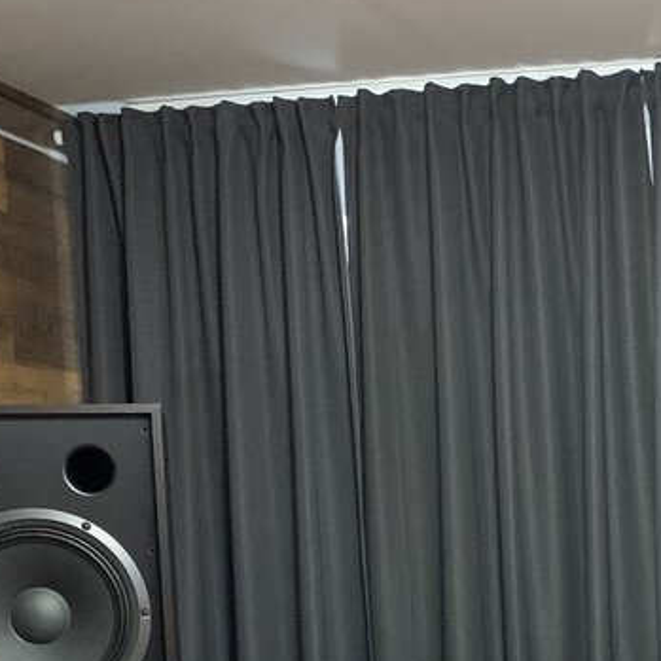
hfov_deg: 21.1
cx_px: 684
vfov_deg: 20.7
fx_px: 1707
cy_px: 750
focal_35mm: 79
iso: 800
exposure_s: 1/28
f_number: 1.8
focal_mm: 4.25
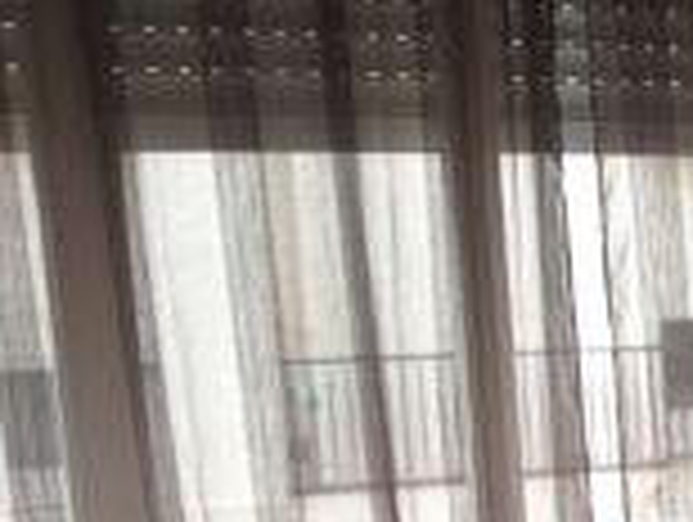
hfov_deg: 16.7
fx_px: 2186
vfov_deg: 13.0
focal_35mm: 109
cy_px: 729
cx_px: 968
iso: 50
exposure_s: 1/120
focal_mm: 4.28
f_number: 2.4
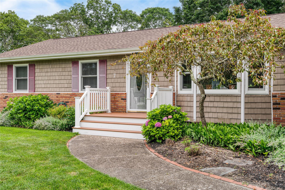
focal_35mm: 35
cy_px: 95
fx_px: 277
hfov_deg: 54.4
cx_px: 142
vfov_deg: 37.8
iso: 100
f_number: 7.1
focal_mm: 35
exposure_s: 1/30
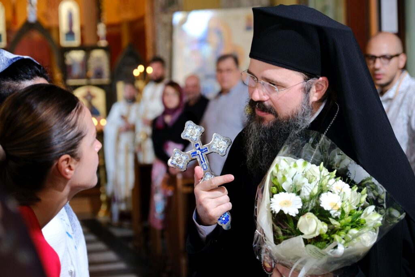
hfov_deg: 24.5
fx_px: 957
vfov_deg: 16.5
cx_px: 208
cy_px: 138
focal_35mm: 83
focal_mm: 55
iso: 1600
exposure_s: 1/125
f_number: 2.8
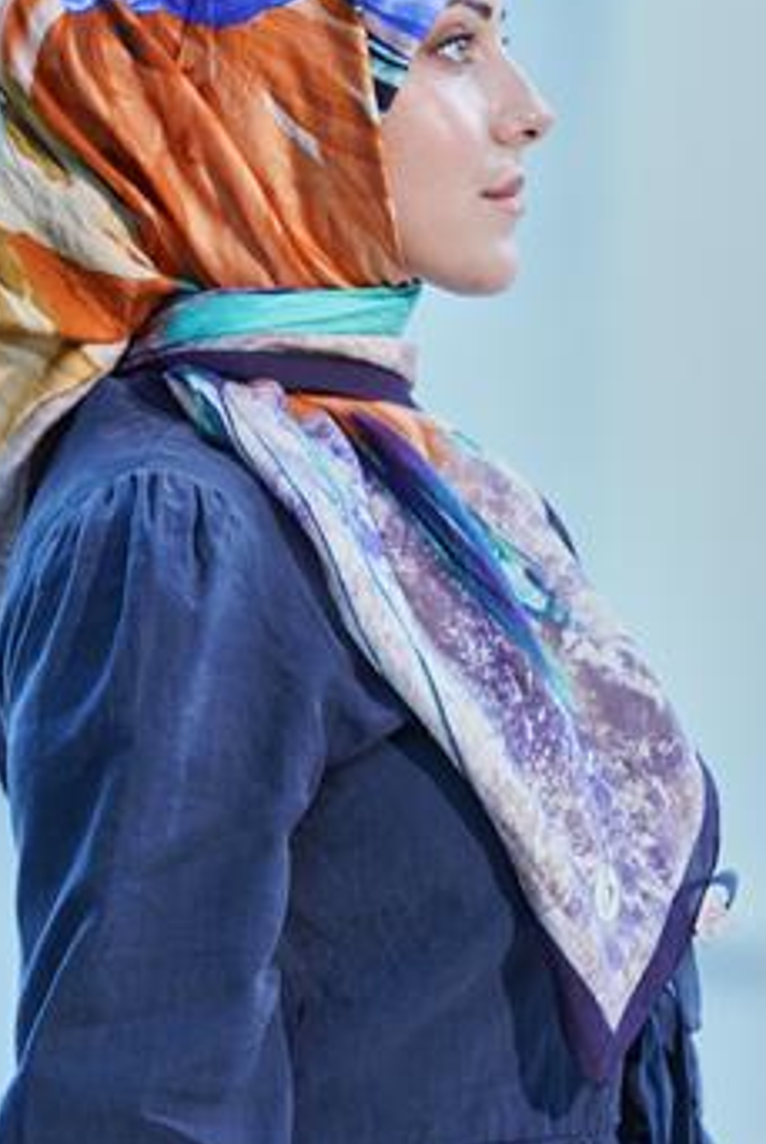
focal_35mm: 183
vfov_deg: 11.2
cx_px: 311
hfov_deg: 7.5
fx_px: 5823
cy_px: 462
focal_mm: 135
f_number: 3.5
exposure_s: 1/200
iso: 640
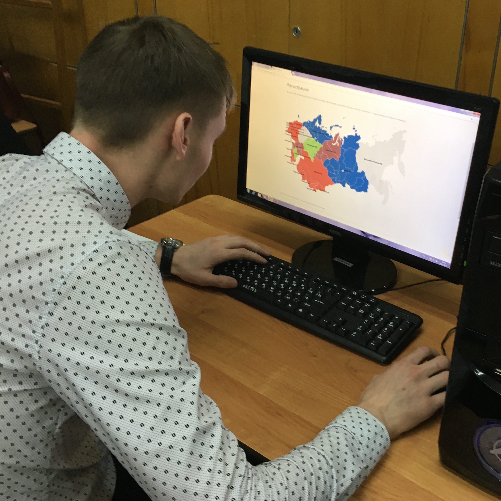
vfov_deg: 42.8
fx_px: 639
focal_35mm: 39
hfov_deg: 42.5
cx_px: 313
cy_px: 239
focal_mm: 4.15
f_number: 2.2
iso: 64
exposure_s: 1/33
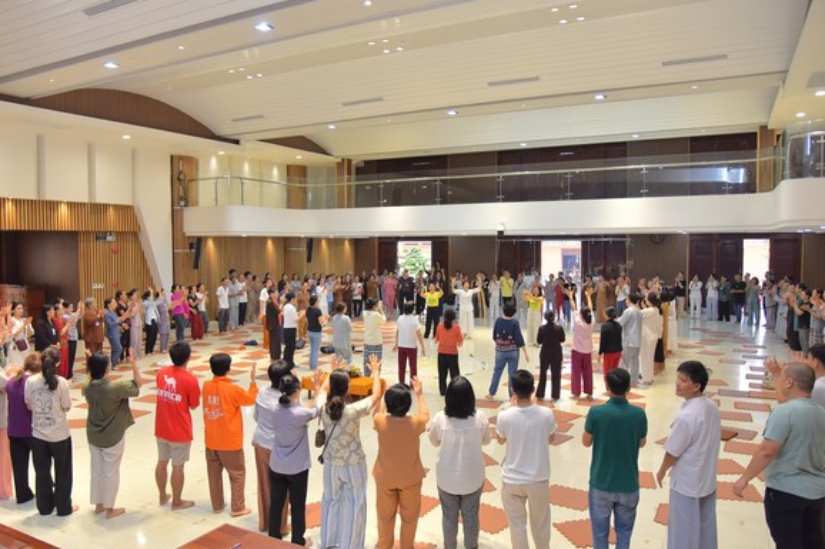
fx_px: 619
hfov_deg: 67.3
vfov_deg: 47.9
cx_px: 385
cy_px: 273
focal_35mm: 27
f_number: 4.5
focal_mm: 24
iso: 1000
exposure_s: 1/125
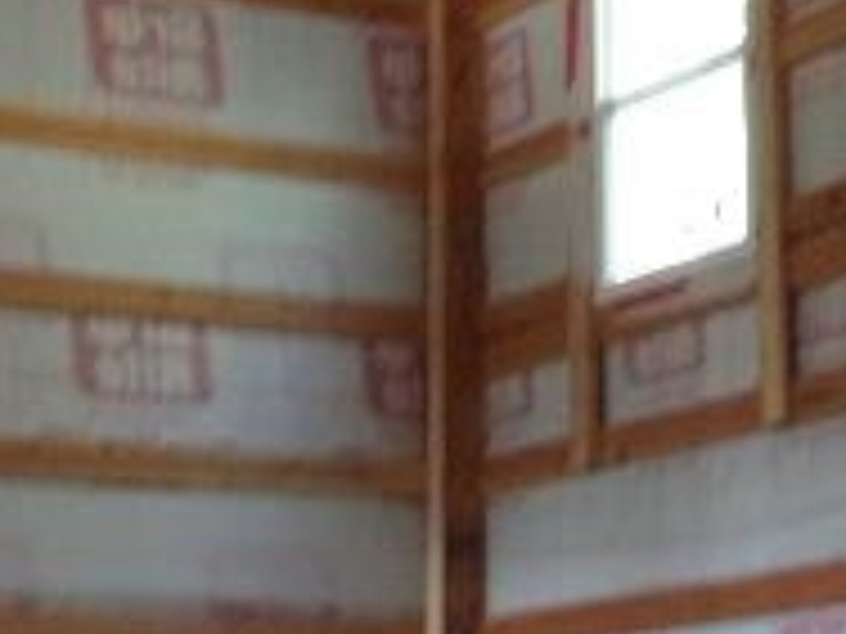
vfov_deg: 12.7
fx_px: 2835
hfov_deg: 16.8
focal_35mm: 116
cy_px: 45
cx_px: 742
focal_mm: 6.1
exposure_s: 1/19
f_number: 3.3
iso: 400
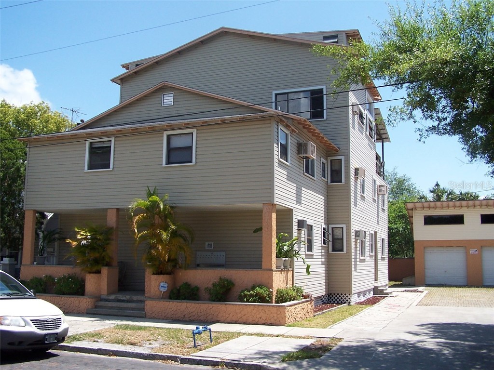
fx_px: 542
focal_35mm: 38
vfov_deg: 37.7
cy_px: 185
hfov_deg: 49.0
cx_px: 247
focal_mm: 6.3
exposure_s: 1/500
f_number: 4
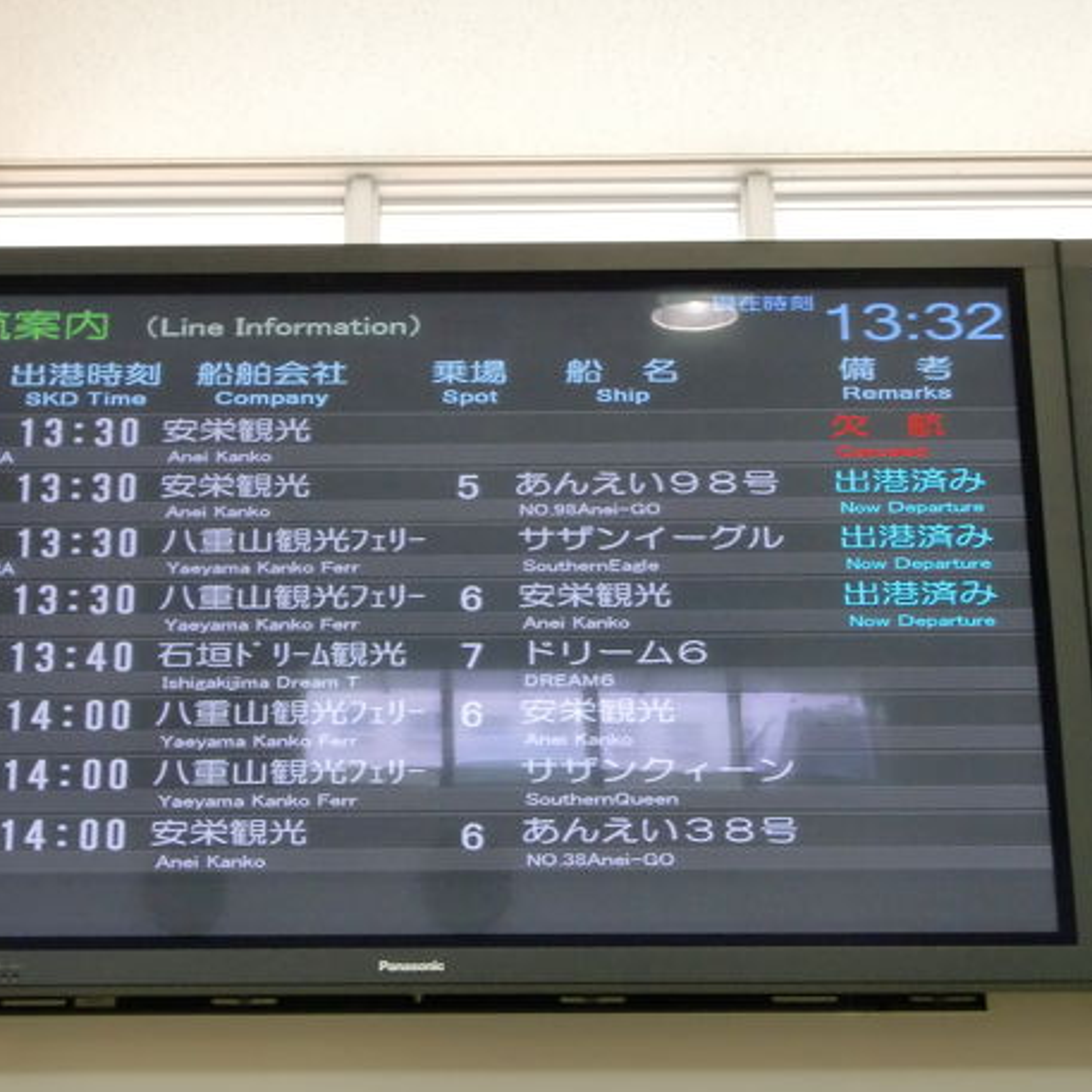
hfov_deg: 20.8
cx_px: 394
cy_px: 558
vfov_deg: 20.9
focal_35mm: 83
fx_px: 2962
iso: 400
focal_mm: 11.7
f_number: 4.1
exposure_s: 1/40
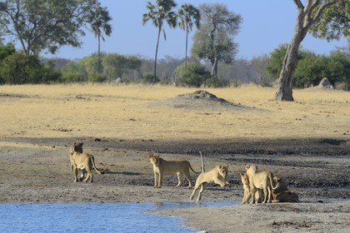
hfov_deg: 7.4
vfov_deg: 4.9
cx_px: 175
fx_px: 2722
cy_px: 116
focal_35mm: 280
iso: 400
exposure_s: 1/500
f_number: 10
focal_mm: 280
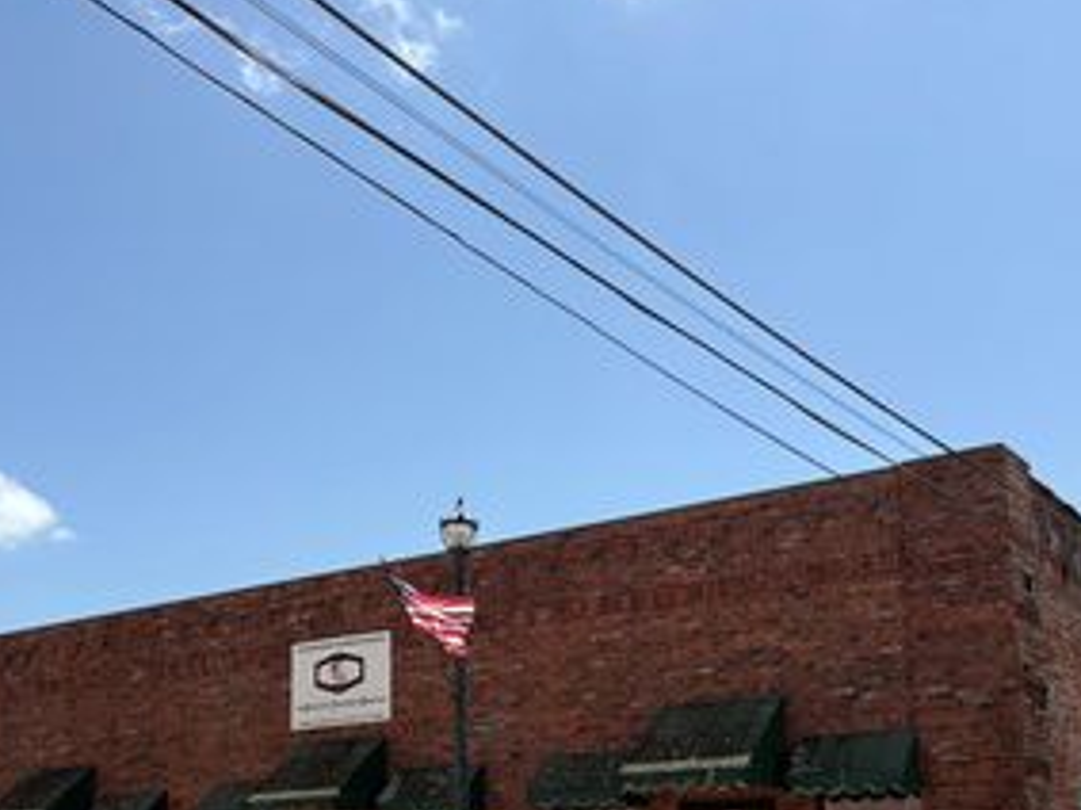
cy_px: 629
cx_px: 542
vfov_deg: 30.8
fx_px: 1436
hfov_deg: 41.3
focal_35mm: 46
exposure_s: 1/3623
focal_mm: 5.96
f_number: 1.6
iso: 50
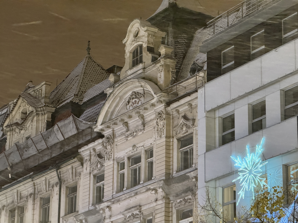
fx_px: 1033
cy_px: 112
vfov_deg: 12.3
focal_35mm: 120
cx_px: 149
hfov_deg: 16.4
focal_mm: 15.66
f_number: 2.8
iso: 1250
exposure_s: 1/25
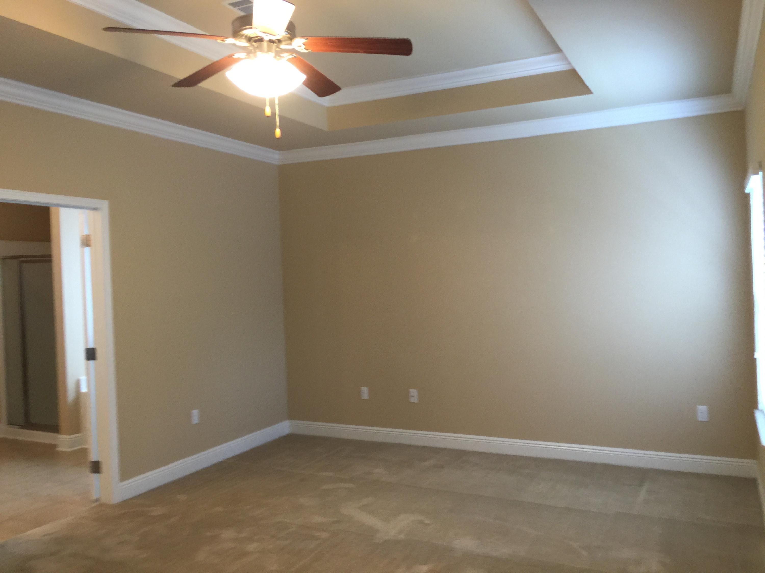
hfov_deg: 61.7
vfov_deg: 48.2
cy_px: 286
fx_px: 641
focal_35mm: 29
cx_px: 382
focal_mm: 4.15
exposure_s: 1/15
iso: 40
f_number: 2.2
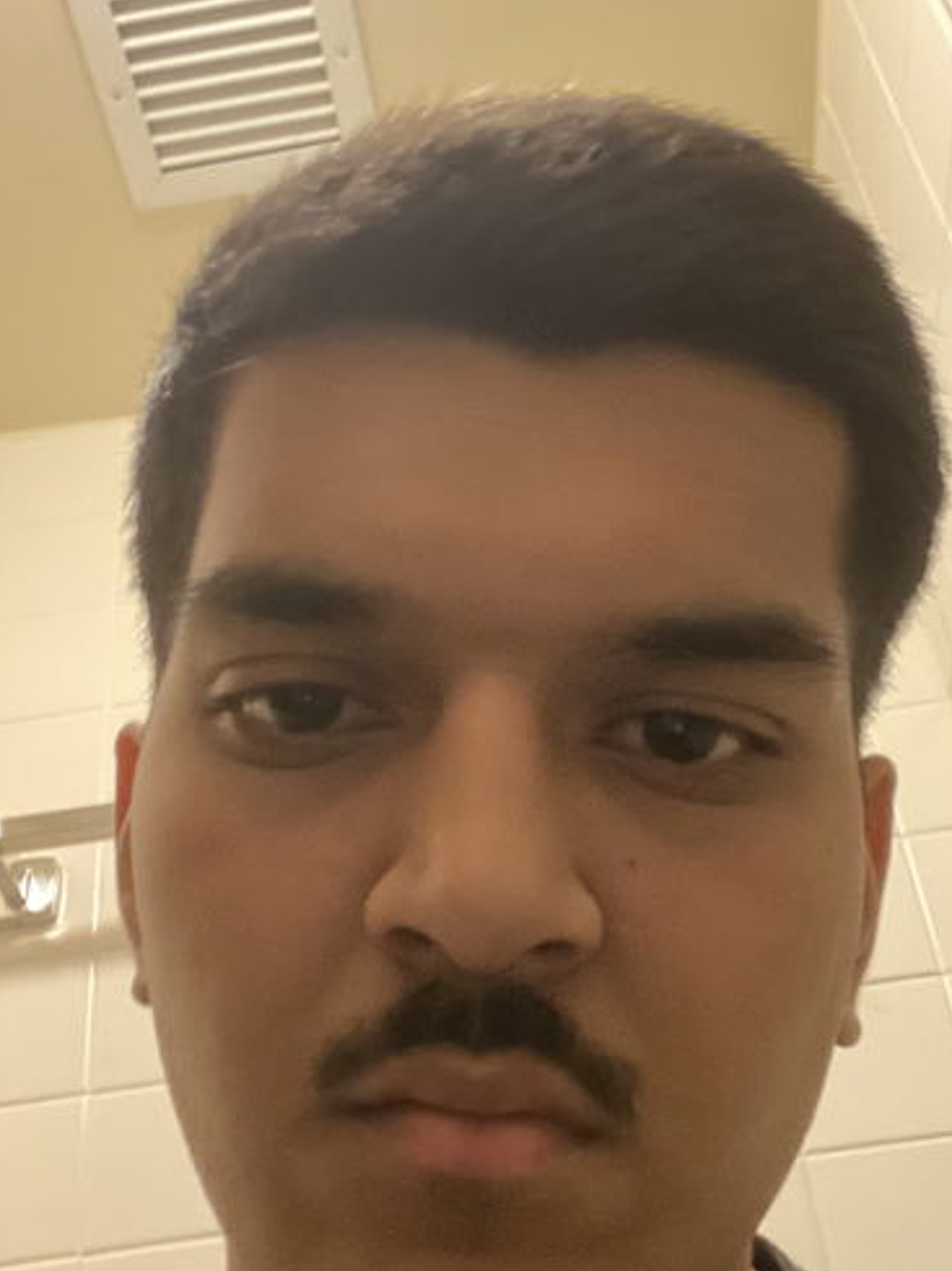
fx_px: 1798
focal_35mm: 49
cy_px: 744
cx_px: 475
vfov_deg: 38.8
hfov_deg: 29.7
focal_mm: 2.71
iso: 800
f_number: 2.2
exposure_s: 1/15
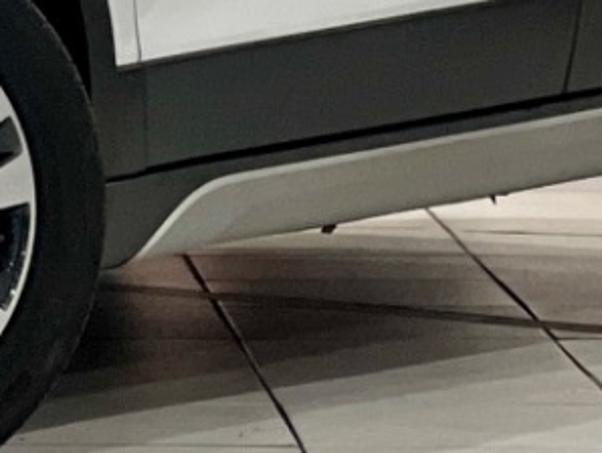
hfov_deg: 4.0
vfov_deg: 3.0
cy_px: -502
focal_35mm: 496
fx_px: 8633
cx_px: -279
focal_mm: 9
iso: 320
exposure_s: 1/40
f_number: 2.8
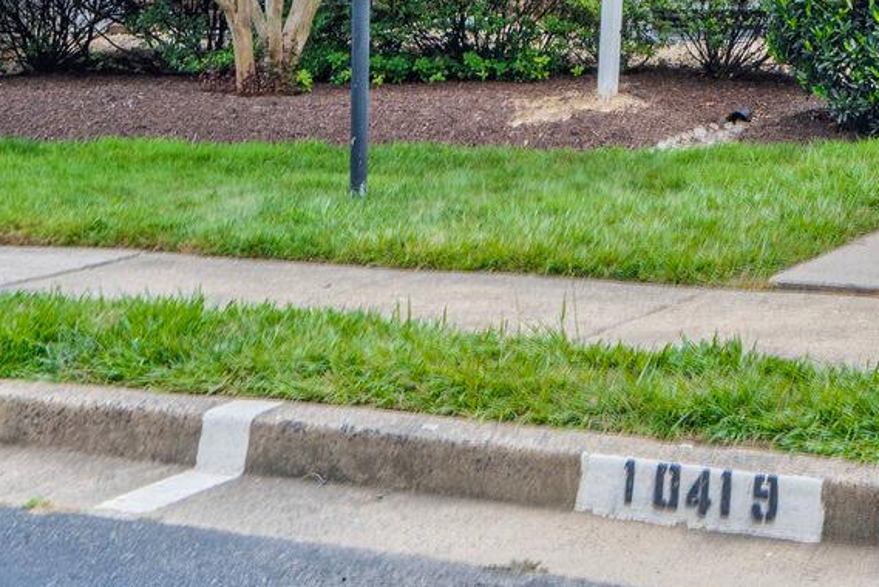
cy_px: -216
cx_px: 746
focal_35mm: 88
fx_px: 2150
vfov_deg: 14.7
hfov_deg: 22.7
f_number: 8
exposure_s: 1/30
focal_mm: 29
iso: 800
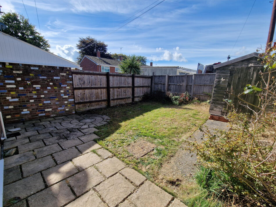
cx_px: 142
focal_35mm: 14
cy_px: 110
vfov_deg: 85.5
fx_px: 112
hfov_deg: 102.0
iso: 50
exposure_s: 1/1876
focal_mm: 2.2
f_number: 2.2
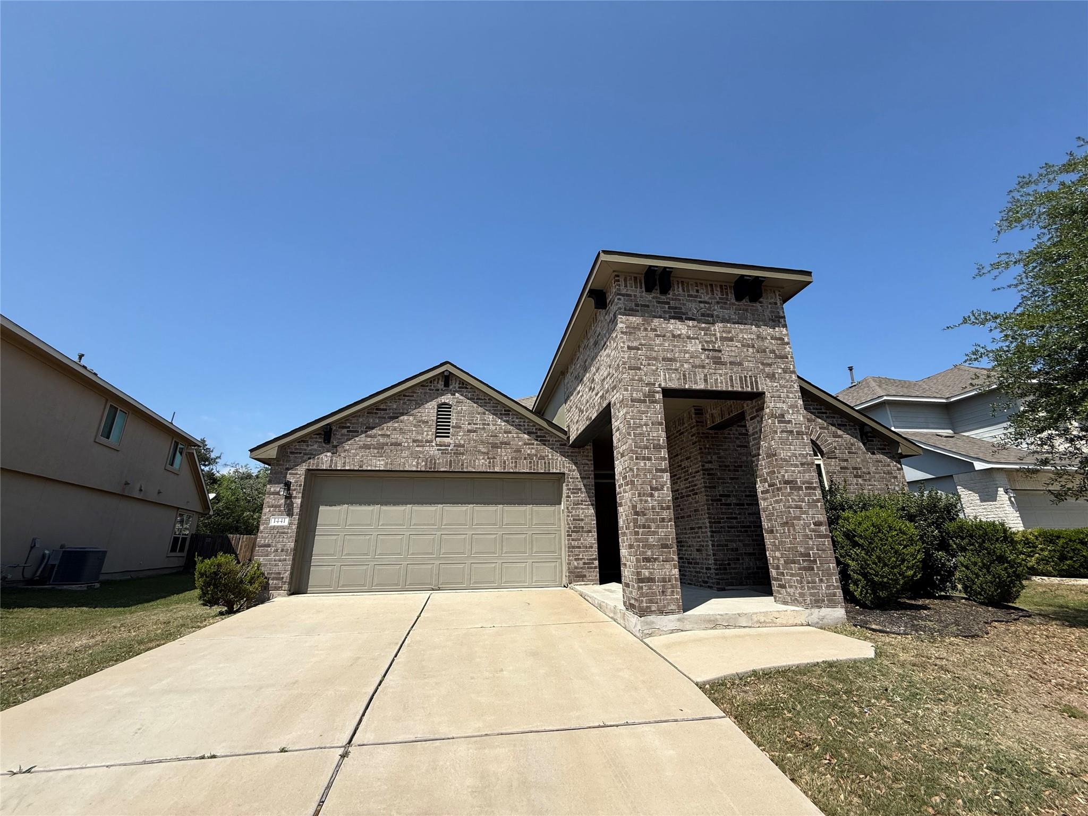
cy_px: 408
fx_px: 440
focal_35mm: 14
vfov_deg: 85.7
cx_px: 544
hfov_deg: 102.1
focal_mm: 2.22
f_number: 2.2
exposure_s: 1/2165
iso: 50
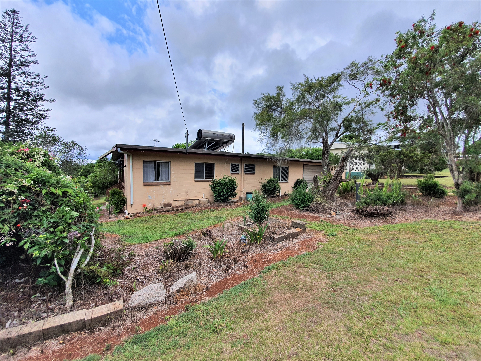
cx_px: 240
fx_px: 181
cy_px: 180
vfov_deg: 89.9
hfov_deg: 106.2
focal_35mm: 13
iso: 50
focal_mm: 1.8
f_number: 2.2
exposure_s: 1/946
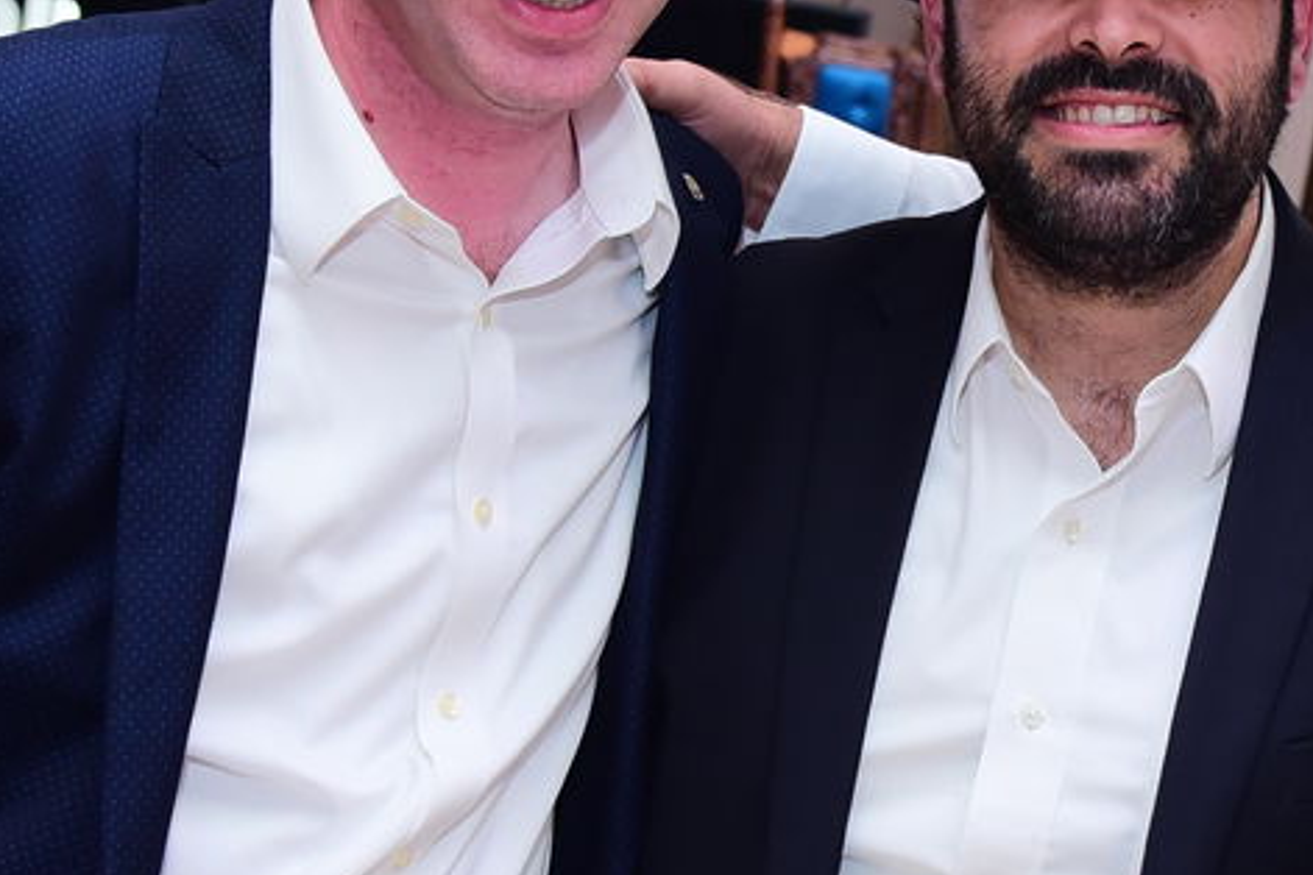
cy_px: 428
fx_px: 4121
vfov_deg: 12.1
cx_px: 1176
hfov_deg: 17.8
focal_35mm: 113
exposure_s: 1/125
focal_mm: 38
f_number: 5
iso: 1250
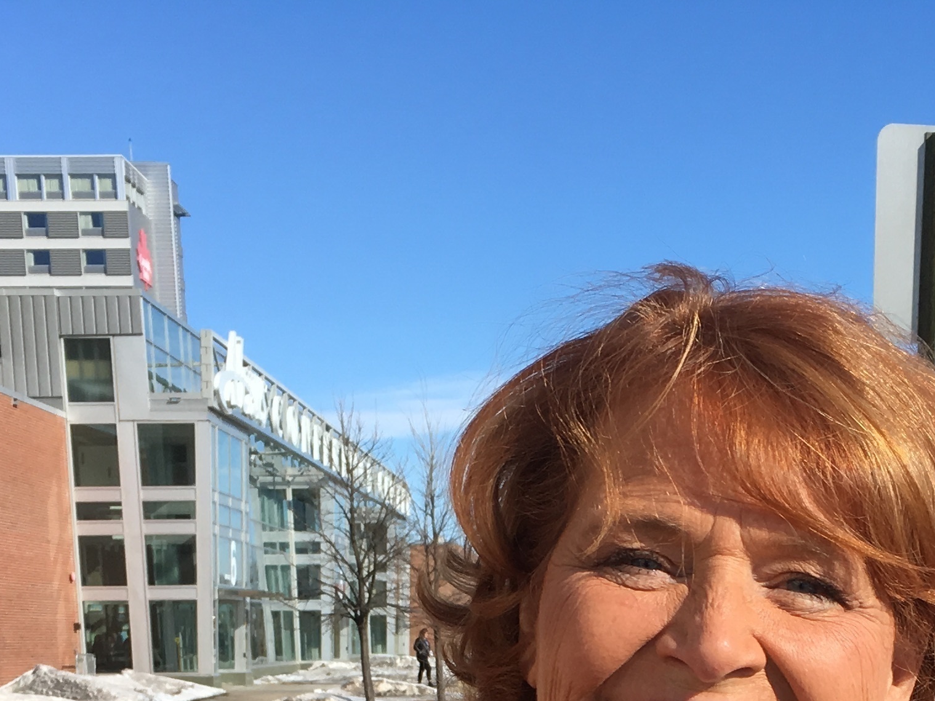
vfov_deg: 17.8
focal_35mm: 77
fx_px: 2080
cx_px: 695
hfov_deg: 25.1
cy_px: 929
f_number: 2.2
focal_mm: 4.15
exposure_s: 1/1923
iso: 25
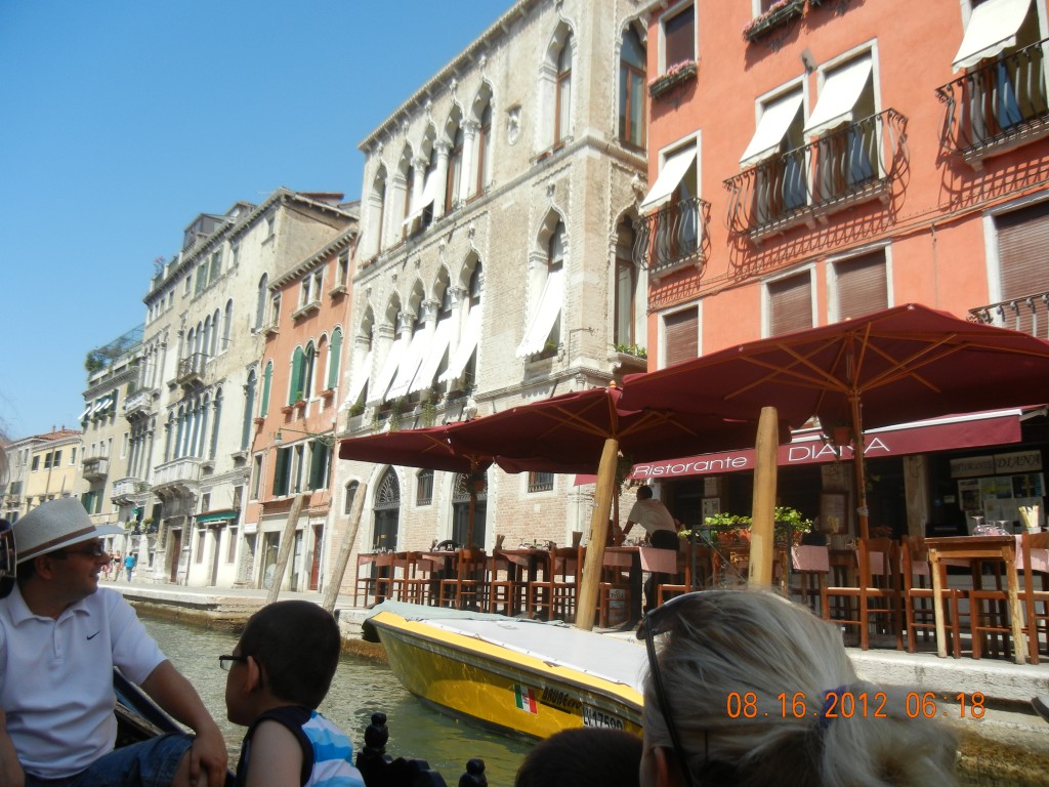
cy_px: 394
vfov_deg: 46.8
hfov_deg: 60.0
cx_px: 524
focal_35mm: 30
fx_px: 909
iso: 160
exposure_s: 1/1300
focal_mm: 5.4
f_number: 3.5
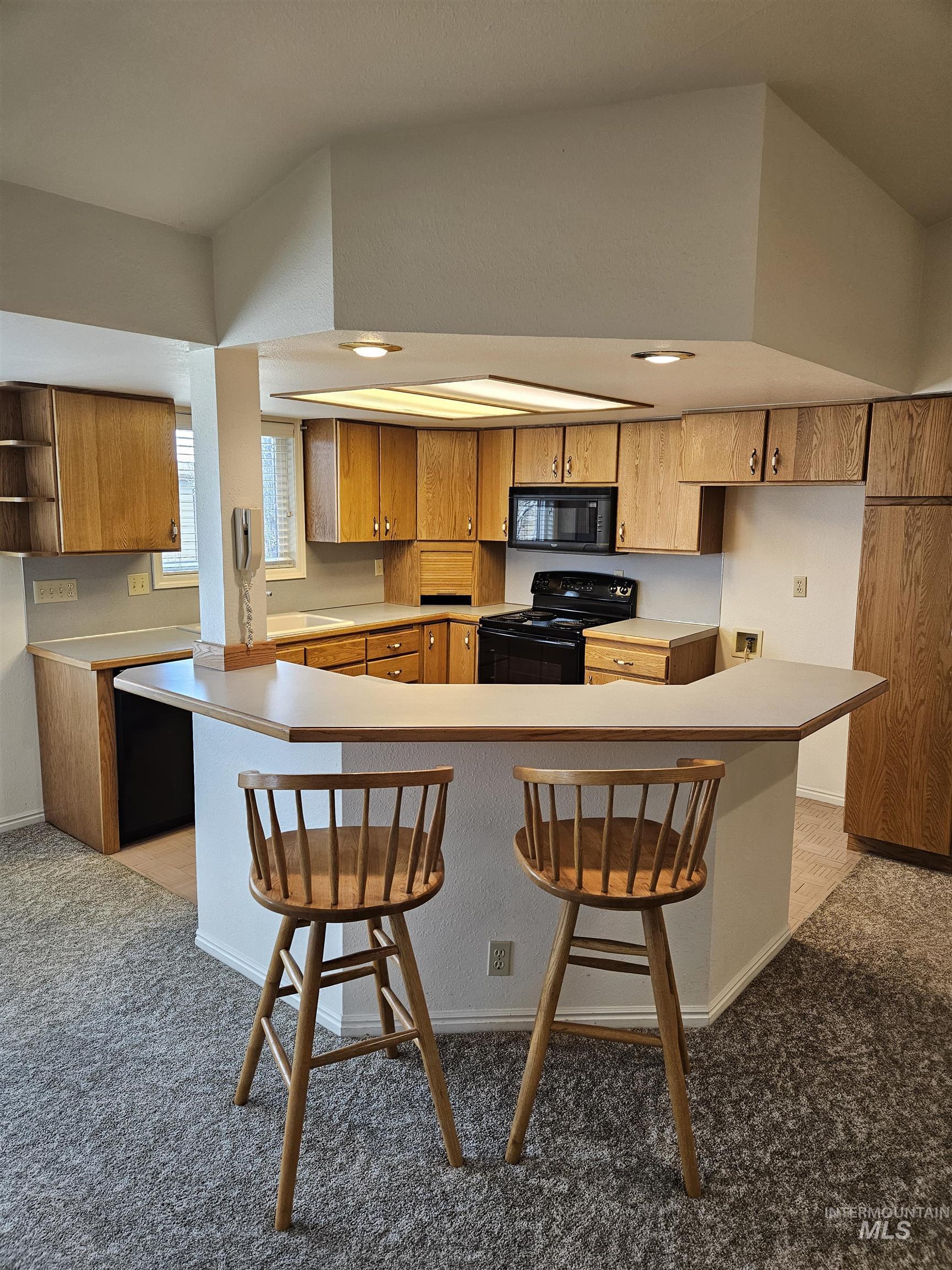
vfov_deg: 73.9
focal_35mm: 23
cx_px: 476
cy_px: 635
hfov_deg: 58.9
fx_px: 843
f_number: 1.8
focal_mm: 5.4
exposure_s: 1/120
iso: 160
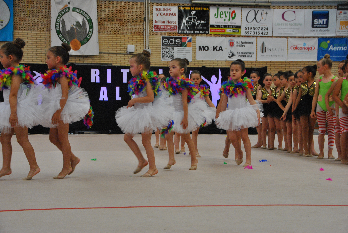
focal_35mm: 69
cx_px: 174
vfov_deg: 19.8
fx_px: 668
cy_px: 116
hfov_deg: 29.2
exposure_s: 1/200
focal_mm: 46
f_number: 7.1
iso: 800
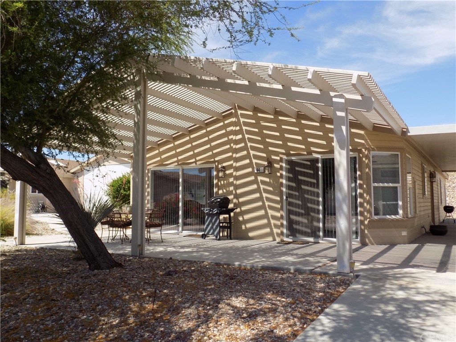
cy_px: 171
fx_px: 395
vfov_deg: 46.8
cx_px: 228
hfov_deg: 60.0
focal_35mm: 30
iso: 80
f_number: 3.3
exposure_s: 1/640
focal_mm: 5.3
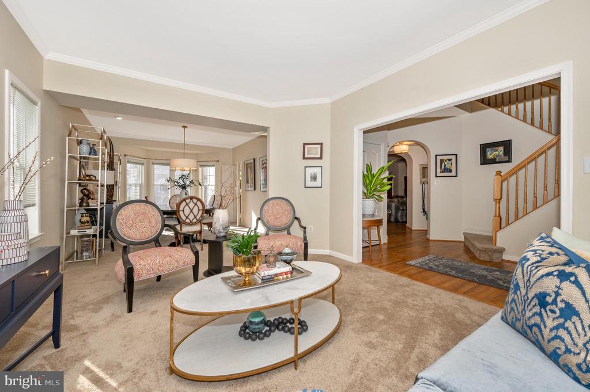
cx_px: 295
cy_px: 196
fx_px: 229
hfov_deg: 104.3
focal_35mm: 14
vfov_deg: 81.1
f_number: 8
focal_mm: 14
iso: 500
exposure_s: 1/200
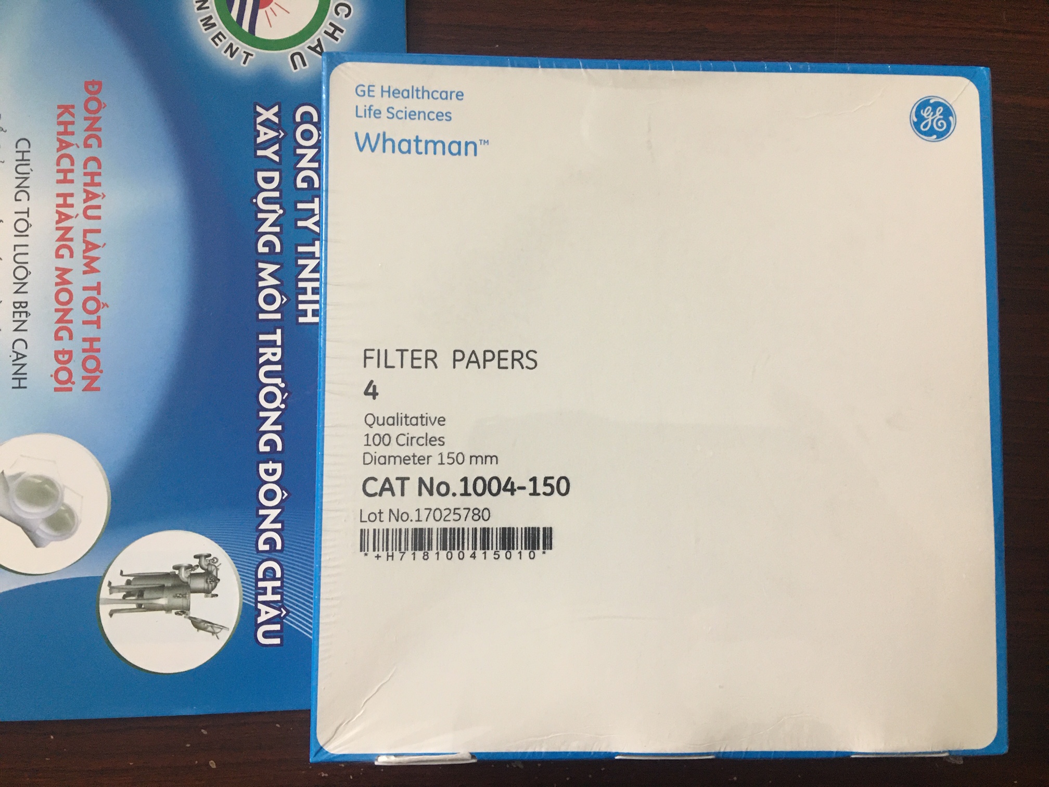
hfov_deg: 61.7
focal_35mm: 29
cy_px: 394
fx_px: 879
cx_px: 524
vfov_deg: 48.2
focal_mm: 4.15
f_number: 2.2
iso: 100
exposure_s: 1/17
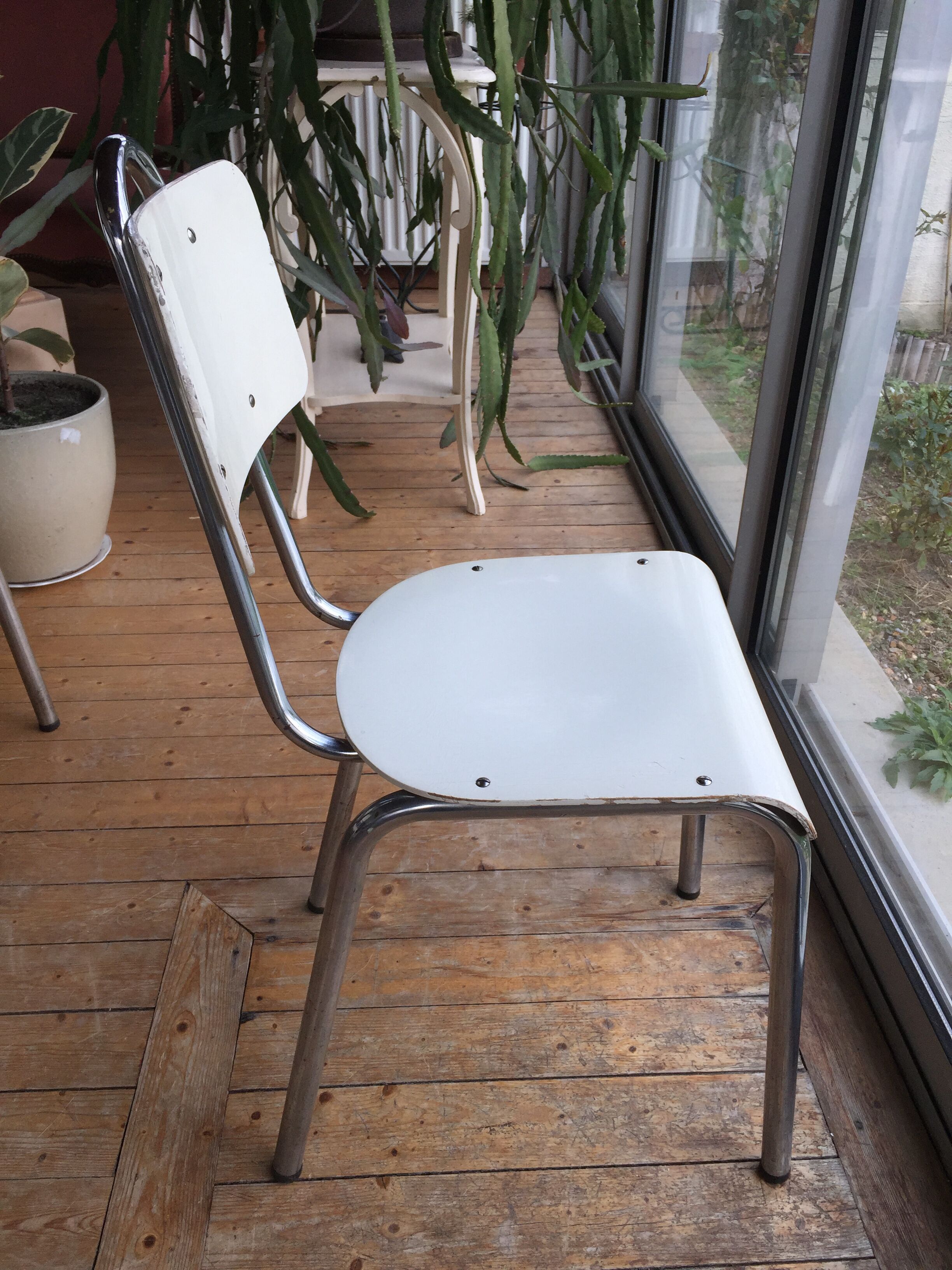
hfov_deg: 48.2
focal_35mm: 29
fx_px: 1063
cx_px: 476
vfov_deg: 61.7
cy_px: 635
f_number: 2.2
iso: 32
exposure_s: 1/181
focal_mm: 4.15
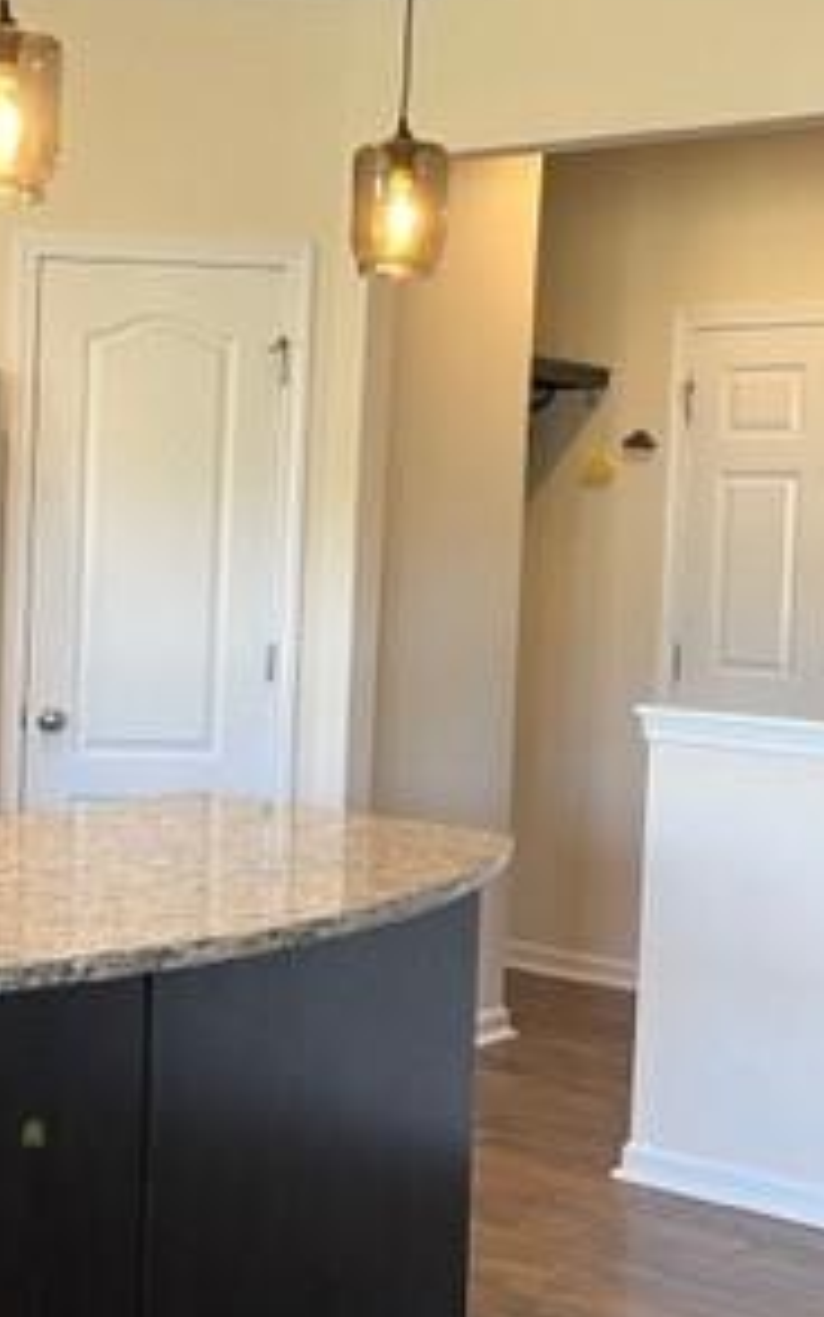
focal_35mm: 60
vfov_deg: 34.0
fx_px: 2154
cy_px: 645
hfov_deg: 21.0
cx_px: 18
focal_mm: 5.7
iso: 100
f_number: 1.5
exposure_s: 1/60
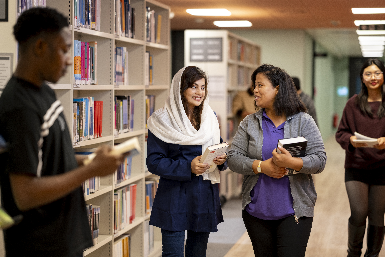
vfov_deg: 16.1
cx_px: 192
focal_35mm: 85
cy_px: 128
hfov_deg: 23.9
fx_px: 909
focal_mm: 85
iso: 200
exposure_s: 1/80
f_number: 1.8
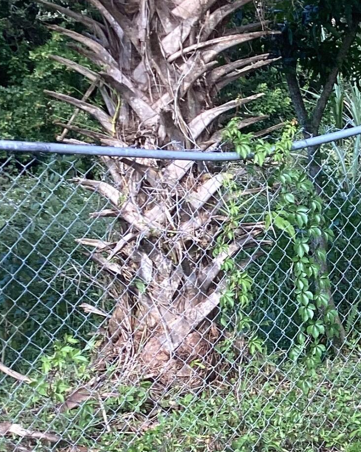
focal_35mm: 99
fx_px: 1322
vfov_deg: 19.2
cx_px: 486
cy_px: 355
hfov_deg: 14.8
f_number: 2.4
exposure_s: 1/120
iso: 32
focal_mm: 3.3
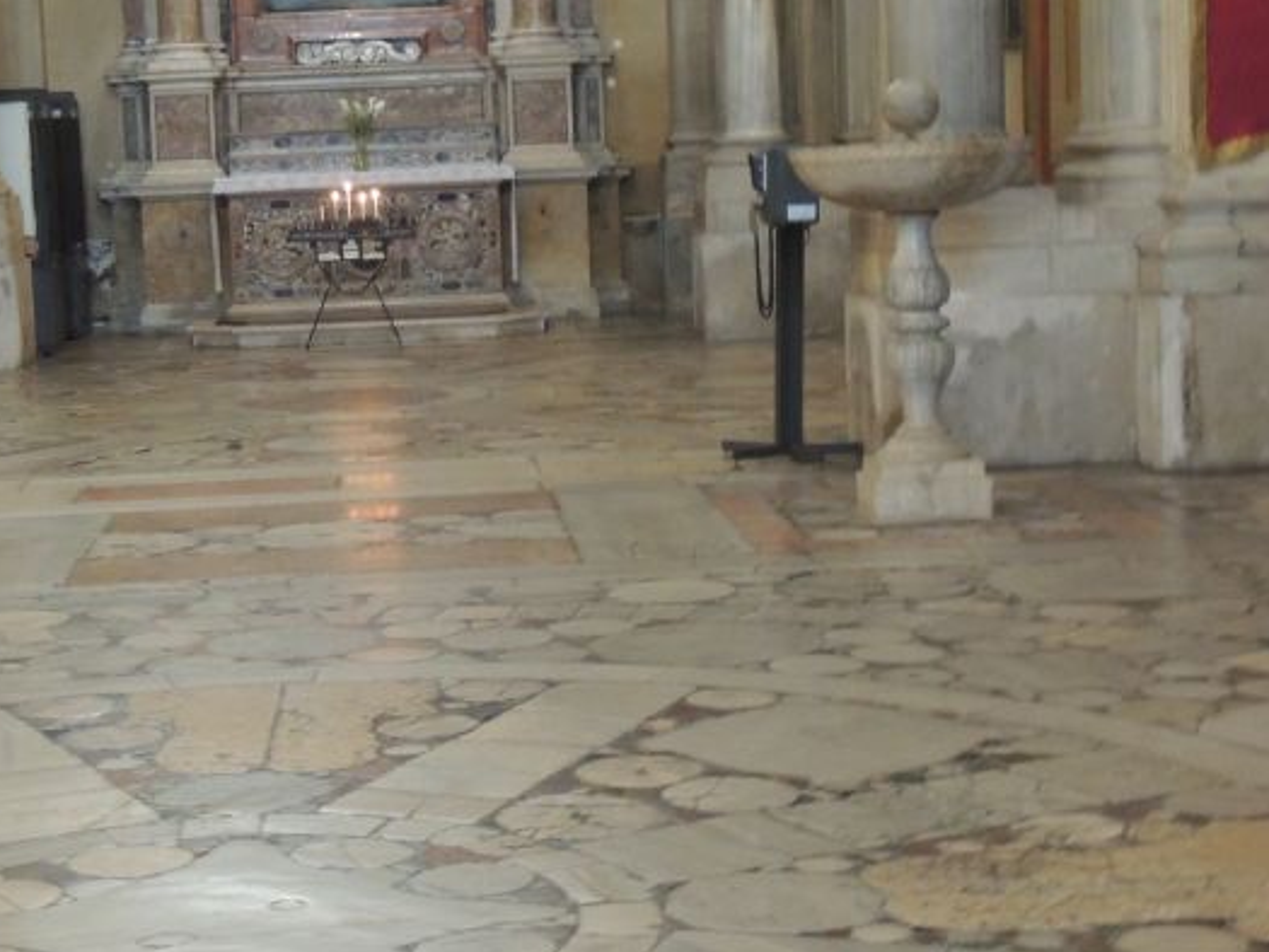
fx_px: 2860
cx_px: 348
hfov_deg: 24.8
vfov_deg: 18.9
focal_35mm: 78
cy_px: 423
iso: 800
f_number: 3.3
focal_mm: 7.2
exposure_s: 1/10
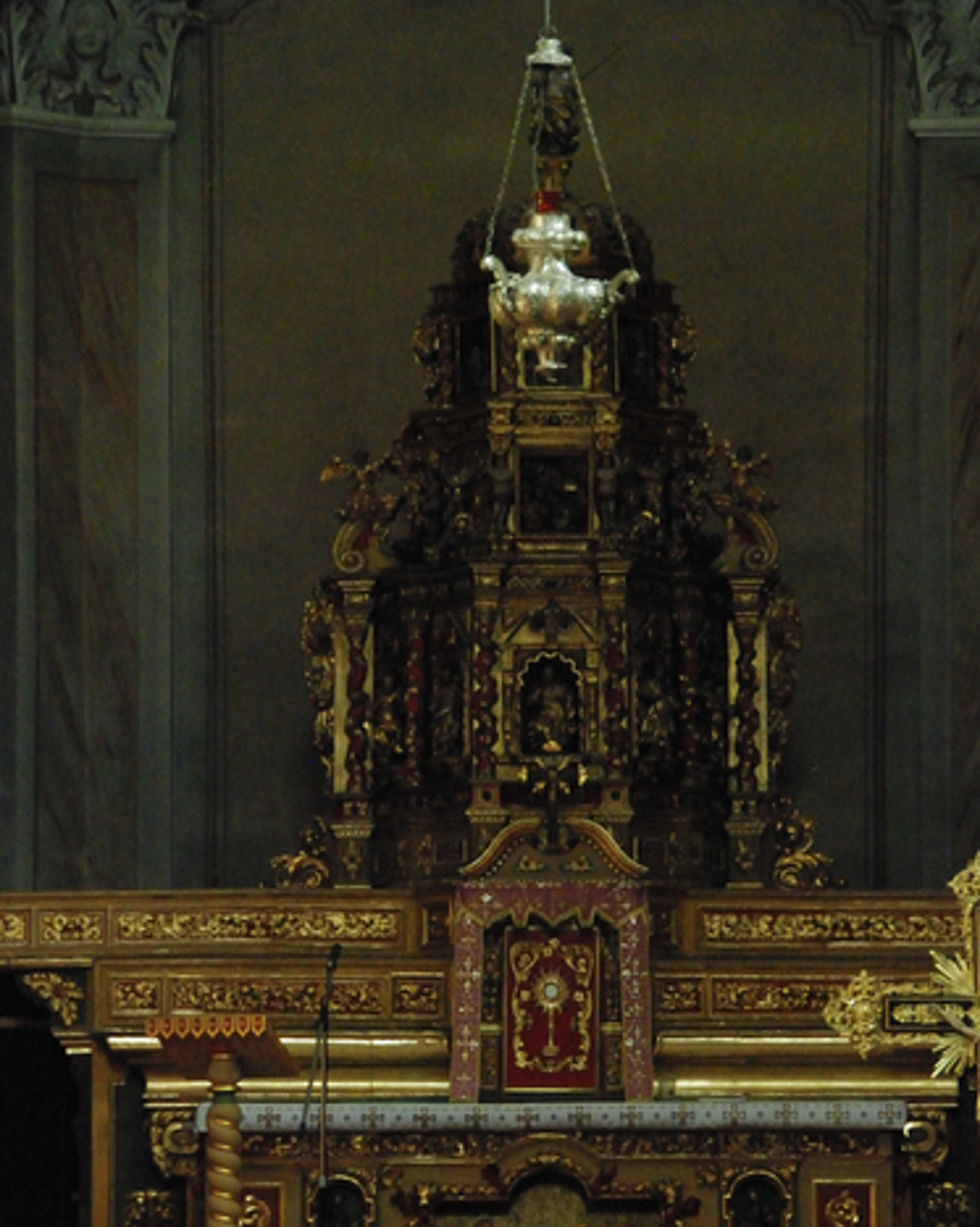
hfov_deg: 7.7
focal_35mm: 201
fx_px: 7284
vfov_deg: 9.6
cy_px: 767
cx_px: 594
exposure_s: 1/80
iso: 1600
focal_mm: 95
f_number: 5.3
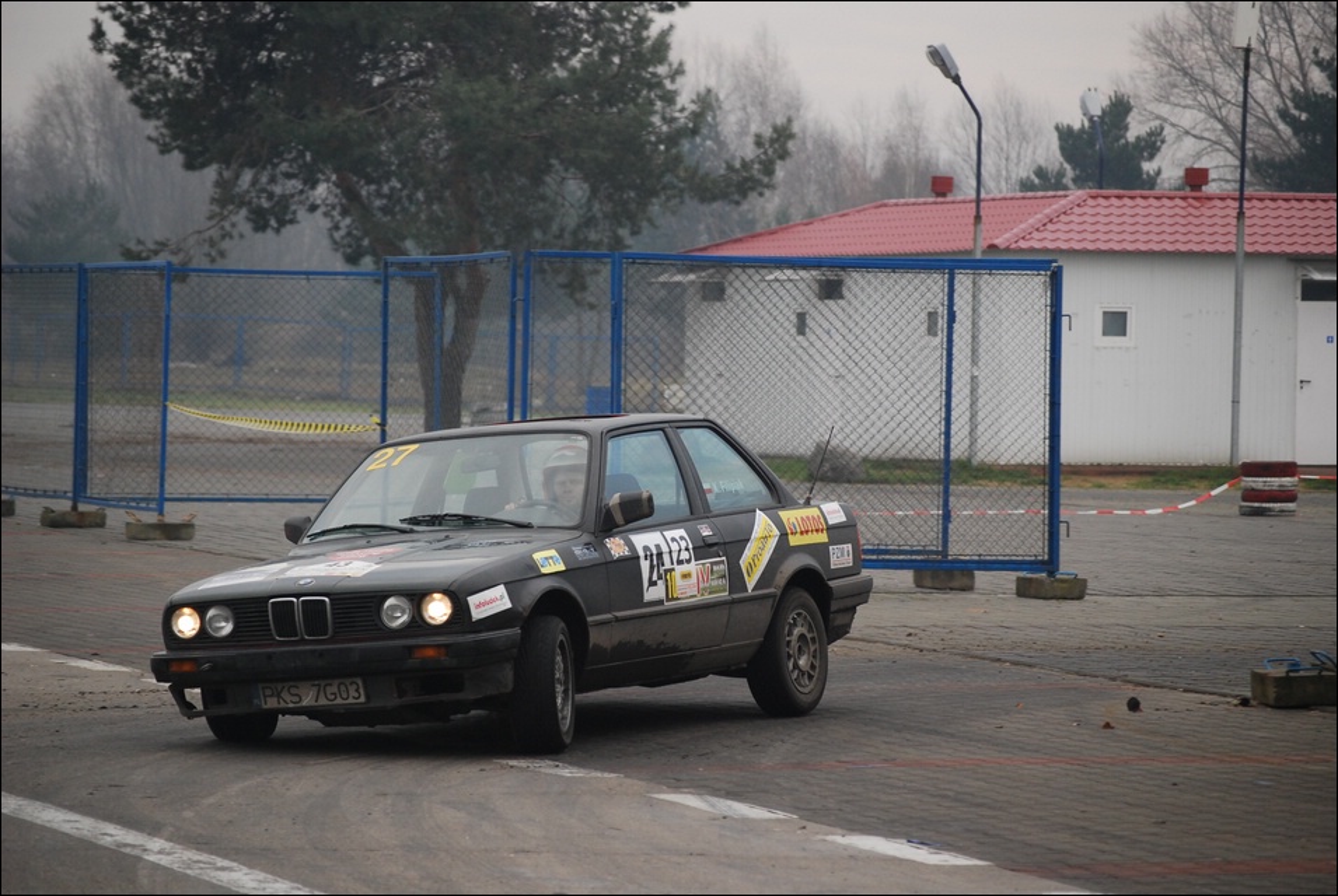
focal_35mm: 165
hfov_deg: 12.4
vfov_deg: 8.3
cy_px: 448
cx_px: 669
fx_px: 6142
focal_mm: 110
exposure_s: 1/500
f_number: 4.8
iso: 560
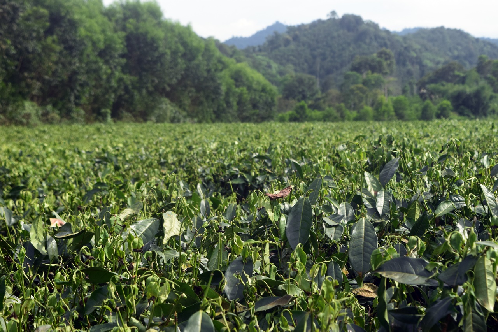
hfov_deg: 26.0
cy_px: 166
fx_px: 1079
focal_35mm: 78
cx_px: 249
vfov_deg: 17.5
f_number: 10
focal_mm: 52
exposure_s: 1/320
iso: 400
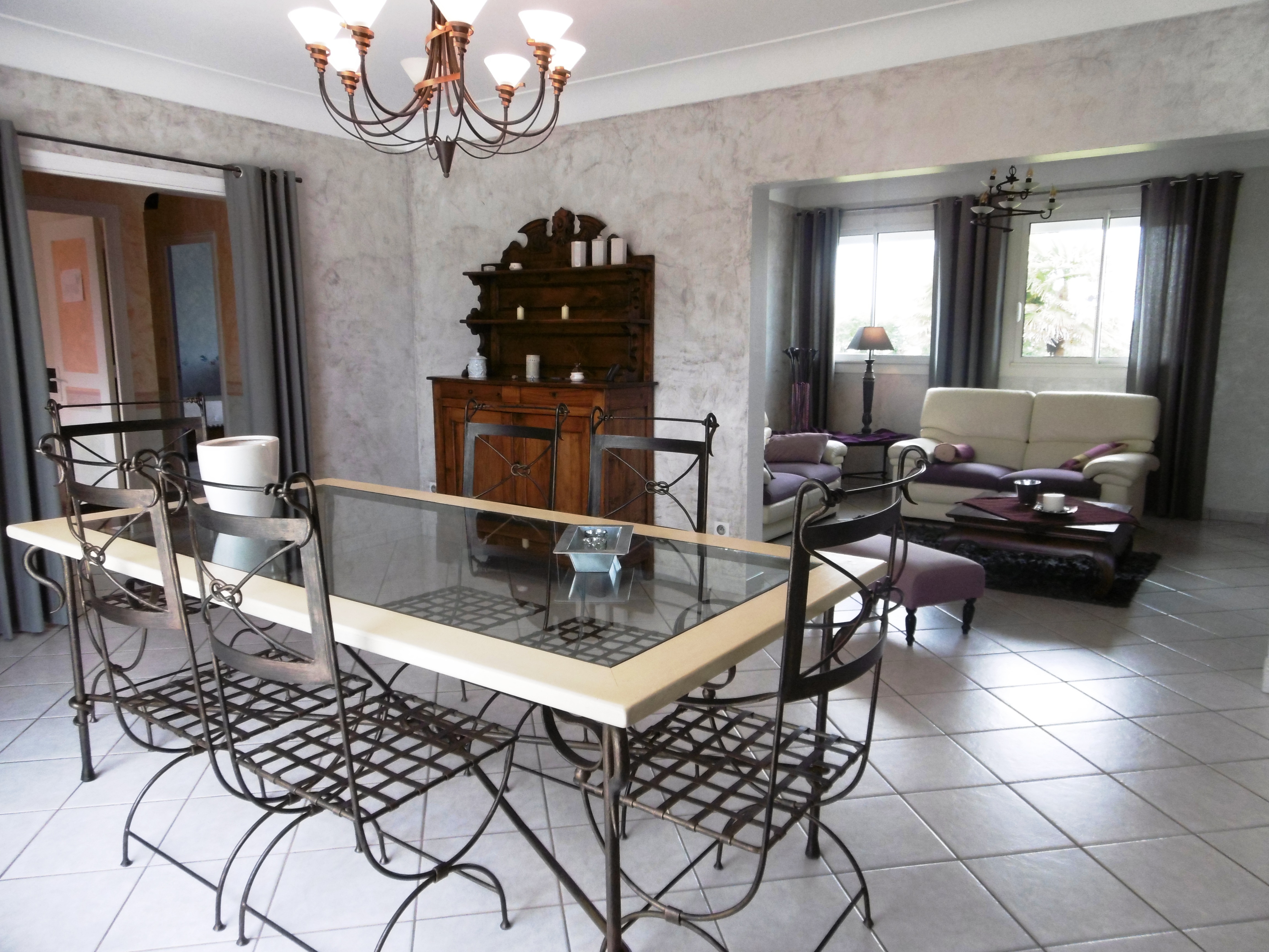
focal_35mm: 24
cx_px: 634
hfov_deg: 71.6
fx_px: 880
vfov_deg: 56.8
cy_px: 476
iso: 200
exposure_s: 1/60
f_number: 3.1
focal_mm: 4.3
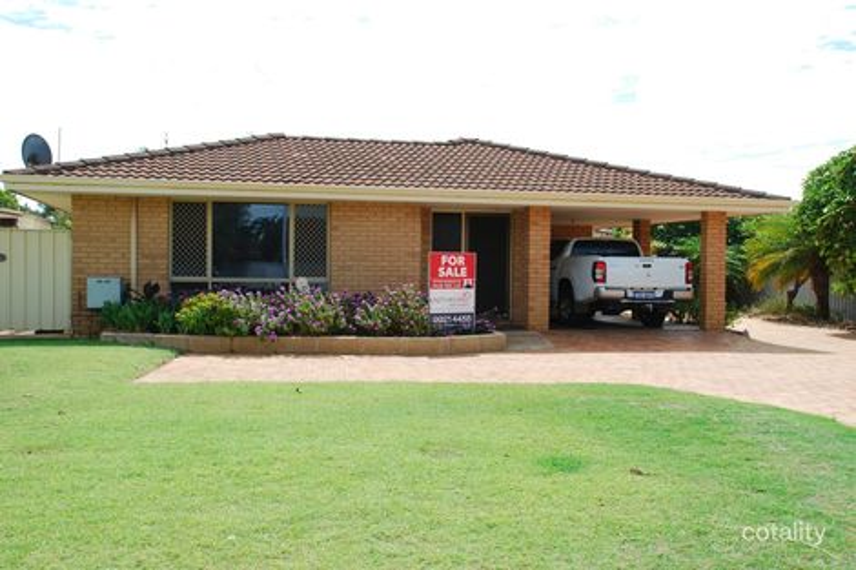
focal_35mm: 36
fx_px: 856
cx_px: 428
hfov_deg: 53.1
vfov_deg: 36.8
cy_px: 285
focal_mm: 24
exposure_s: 1/200
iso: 100
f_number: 7.1
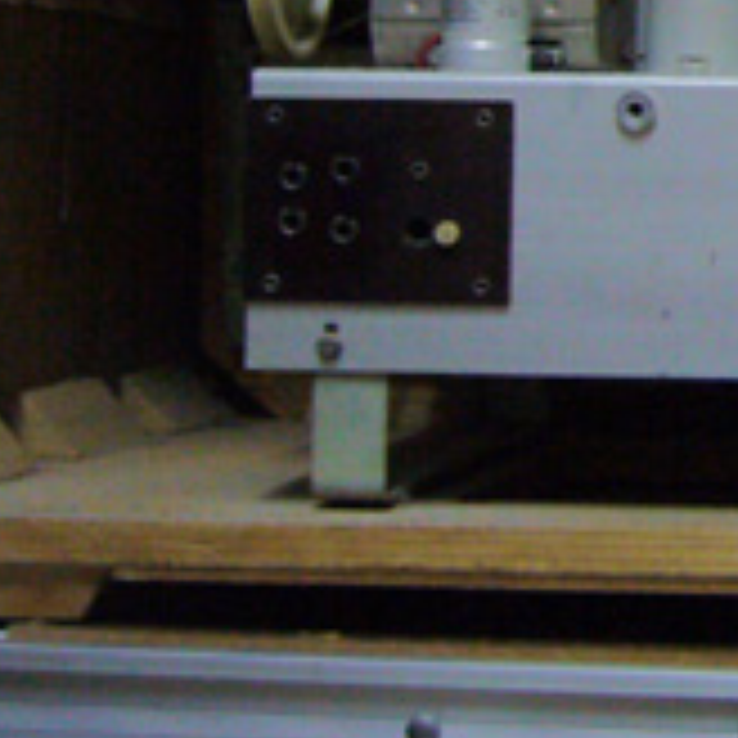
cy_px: -90
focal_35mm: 113
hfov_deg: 14.4
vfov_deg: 15.0
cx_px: 1098
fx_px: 2726
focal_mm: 5.8
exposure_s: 1/15
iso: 200
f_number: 2.8
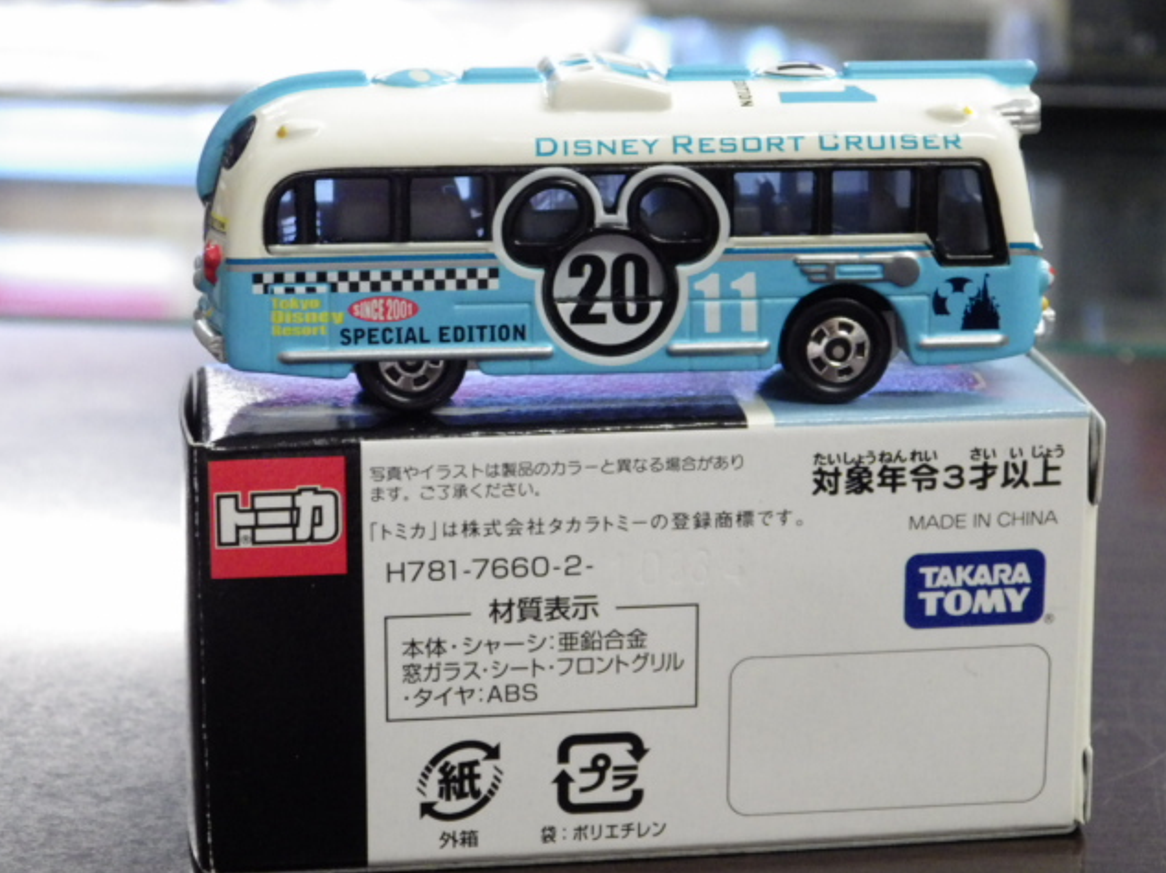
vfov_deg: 14.2
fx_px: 3502
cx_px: 583
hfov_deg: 18.9
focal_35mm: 104
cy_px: 437
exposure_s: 1/40
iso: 800
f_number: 4.6
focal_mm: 18.4
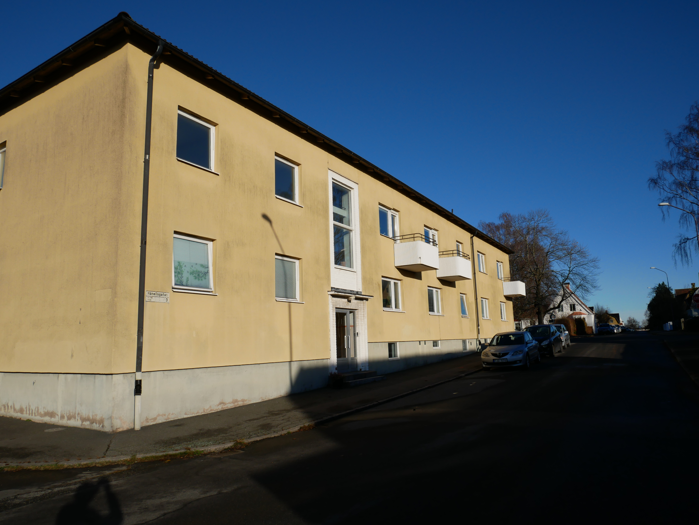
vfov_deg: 56.9
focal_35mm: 24
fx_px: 485
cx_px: 350
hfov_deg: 71.6
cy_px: 262
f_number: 9
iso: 200
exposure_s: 1/640
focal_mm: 12
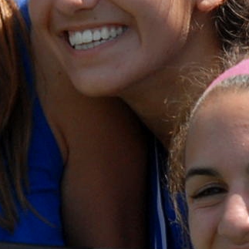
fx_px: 7793
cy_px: 36
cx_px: 328
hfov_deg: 1.8
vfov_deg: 1.8
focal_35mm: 958
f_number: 2.8
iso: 320
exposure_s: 1/3200
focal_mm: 125
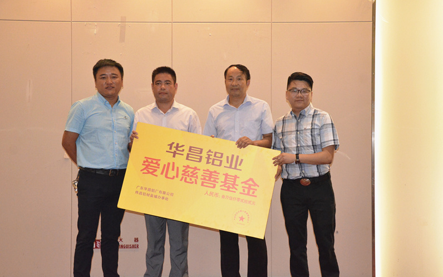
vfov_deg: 28.0
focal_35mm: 46
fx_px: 555
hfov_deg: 43.5
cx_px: 222
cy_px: 138
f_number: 5.6
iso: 6400
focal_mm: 30
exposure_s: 1/160
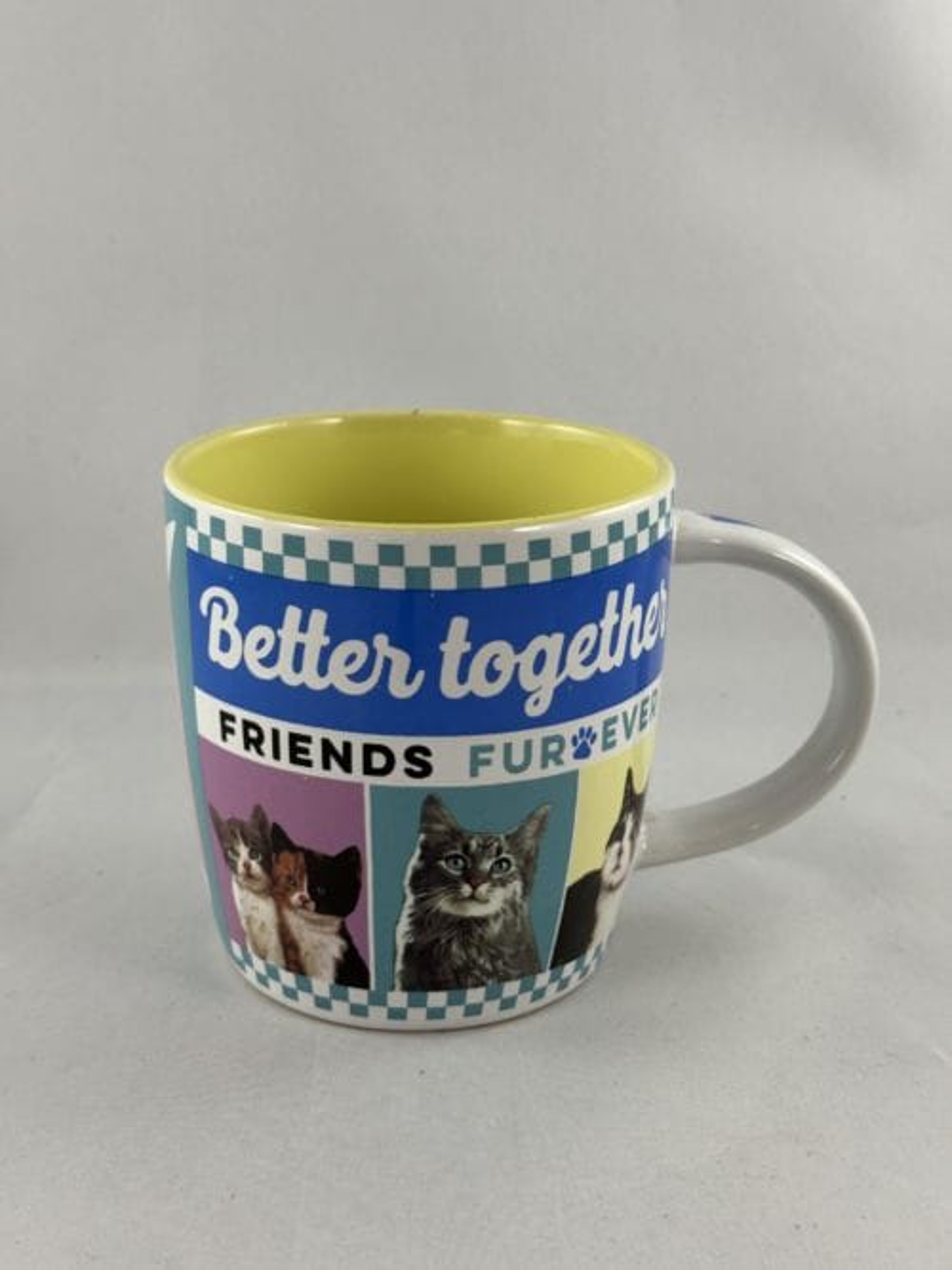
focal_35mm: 48
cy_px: 635
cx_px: 476
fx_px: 1761
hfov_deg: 30.3
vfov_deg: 39.7
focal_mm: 6.86
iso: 50
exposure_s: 1/100
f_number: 1.78
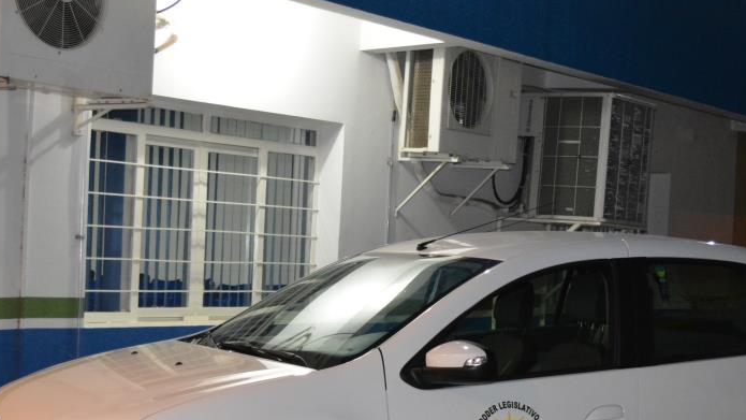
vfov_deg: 16.7
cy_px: 324
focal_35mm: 72
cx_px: 431
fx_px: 1420
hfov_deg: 29.4
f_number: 4.2
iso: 3200
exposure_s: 1/60
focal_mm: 31
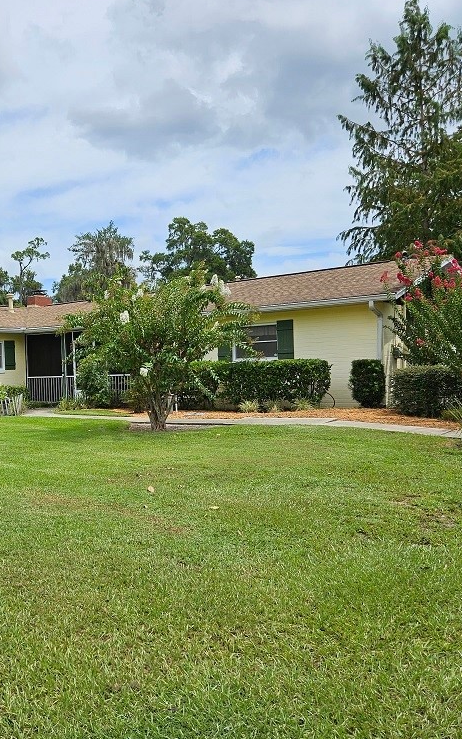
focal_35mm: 33
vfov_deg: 58.1
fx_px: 665
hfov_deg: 37.3
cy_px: 366
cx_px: 112
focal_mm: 5.4
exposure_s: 1/3134
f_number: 1.8
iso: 25
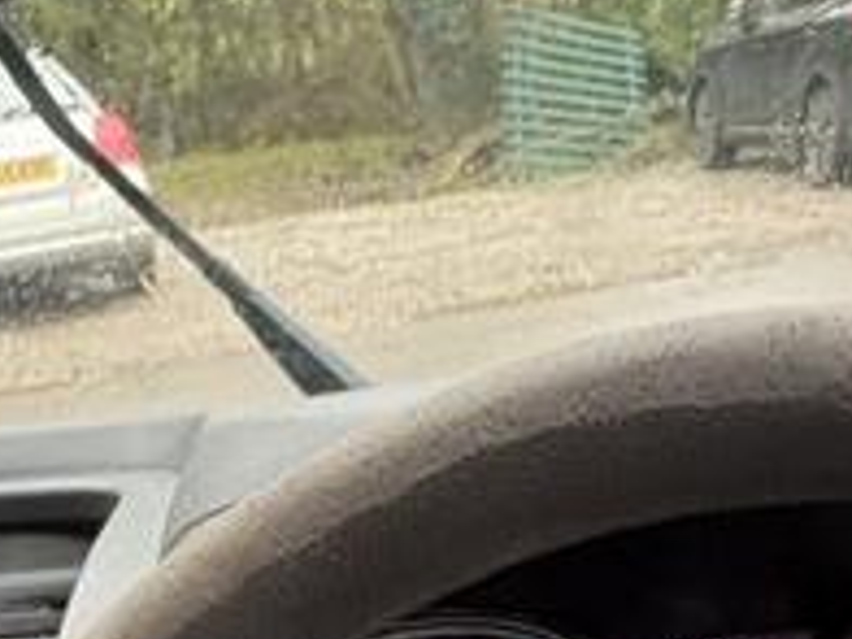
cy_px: 982
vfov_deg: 19.7
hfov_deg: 30.2
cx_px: 487
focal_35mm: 64
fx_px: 1575
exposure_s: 1/60
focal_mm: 2.22
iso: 320
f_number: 2.2
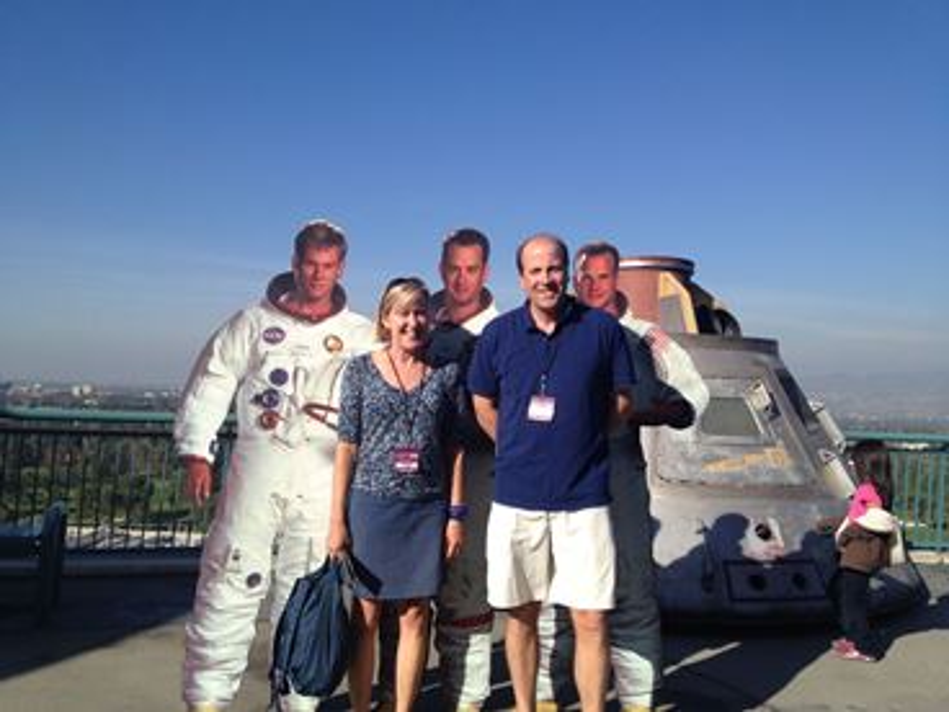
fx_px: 960
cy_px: 356
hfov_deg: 52.6
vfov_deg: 40.7
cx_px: 474
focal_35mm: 35
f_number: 2.4
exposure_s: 1/1972
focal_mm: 4.28
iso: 50
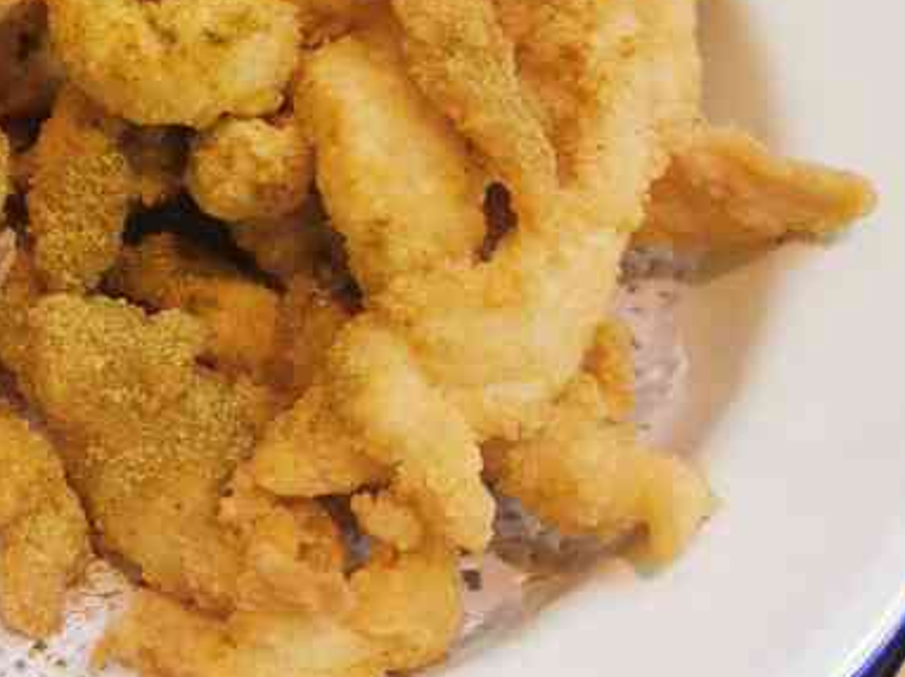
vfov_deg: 21.8
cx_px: 100
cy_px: 86
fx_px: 1724
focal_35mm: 66
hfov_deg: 28.3
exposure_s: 1/50
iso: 200
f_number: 1.8
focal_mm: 5.58
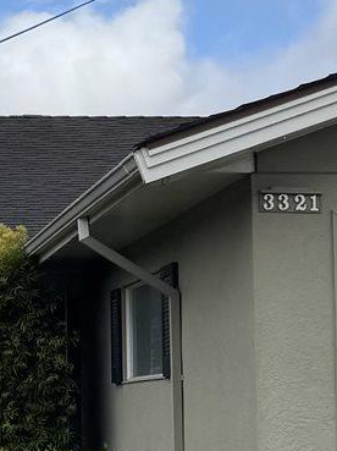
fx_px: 1950
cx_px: 308
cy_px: 270
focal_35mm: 150
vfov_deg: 13.2
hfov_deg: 9.8
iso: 80
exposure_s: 1/6410
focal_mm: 6.76
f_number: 1.78
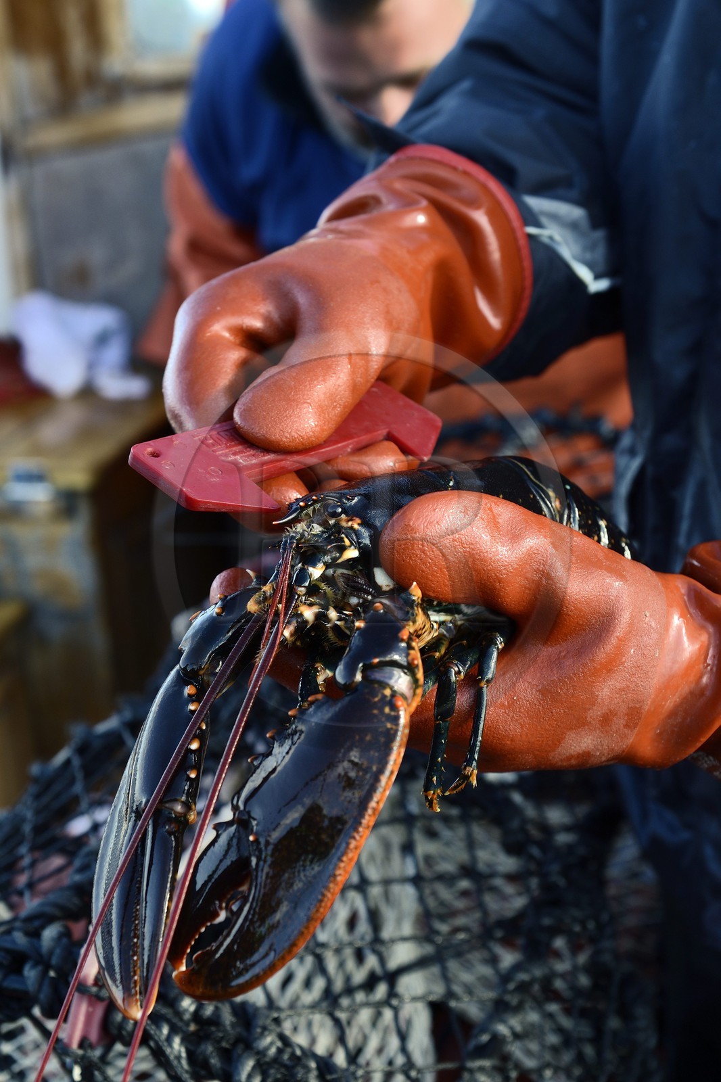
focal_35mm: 44
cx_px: 360
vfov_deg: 44.5
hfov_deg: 30.5
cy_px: 541
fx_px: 1322
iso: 400
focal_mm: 44
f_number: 5
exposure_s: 1/400
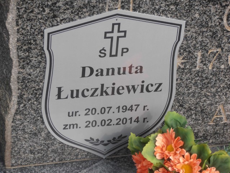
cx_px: 115
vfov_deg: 8.9
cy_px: 86
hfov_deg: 11.9
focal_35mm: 166
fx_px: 1103
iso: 80
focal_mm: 29.44
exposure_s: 1/125
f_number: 5.9
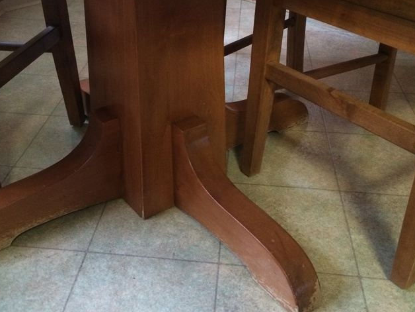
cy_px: 133
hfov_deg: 43.8
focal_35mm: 43
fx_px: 516
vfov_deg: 33.5
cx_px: 182
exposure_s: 1/15
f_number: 2.2
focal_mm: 4.12
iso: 400
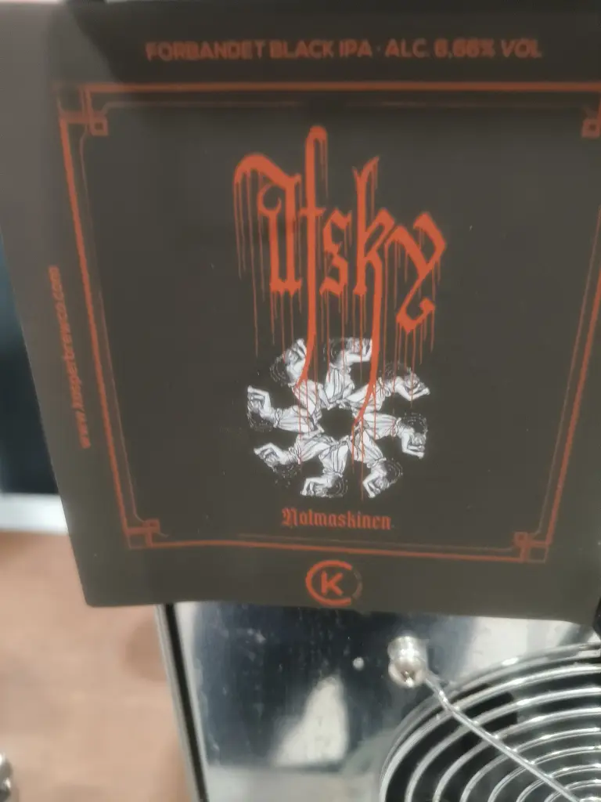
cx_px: 300
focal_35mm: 24
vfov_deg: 71.6
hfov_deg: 56.8
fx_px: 556
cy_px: 401
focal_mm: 5.59
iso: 500
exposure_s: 1/50
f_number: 2.2
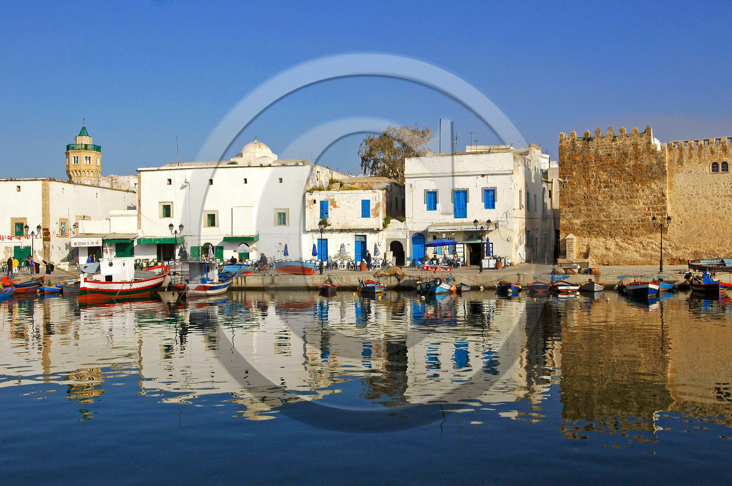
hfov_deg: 51.3
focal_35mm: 38
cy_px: 243
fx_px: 762
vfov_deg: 35.4
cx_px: 366
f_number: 11
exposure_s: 1/500
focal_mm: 25
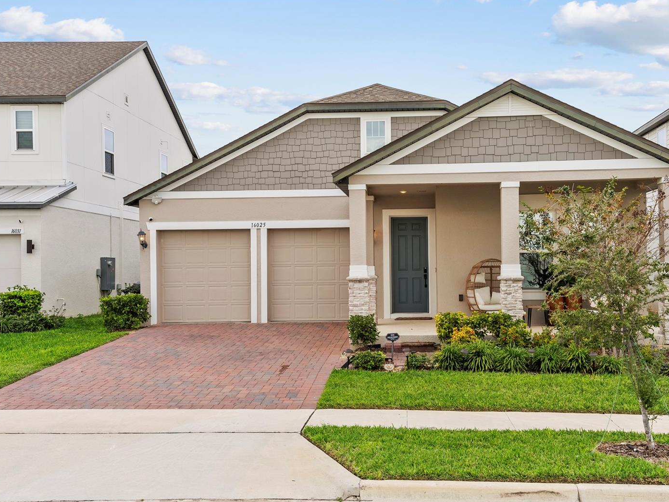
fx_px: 812
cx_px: 370
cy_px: 253
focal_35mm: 42
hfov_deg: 44.7
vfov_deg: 34.3
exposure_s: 1/60
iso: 125
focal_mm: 38
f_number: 8
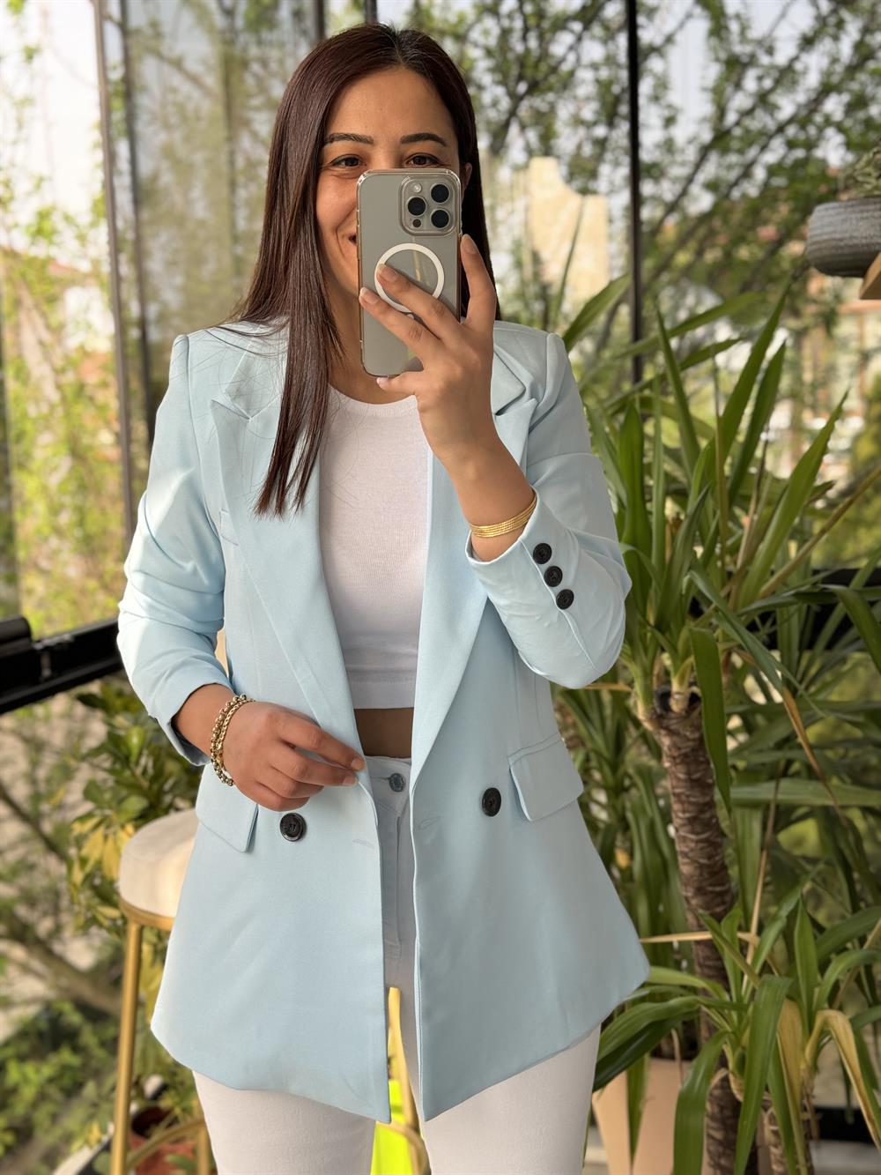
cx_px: 440
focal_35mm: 48
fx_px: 1629
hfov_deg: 30.3
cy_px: 588
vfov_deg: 39.7
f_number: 1.78
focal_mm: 6.86
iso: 64
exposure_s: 1/204
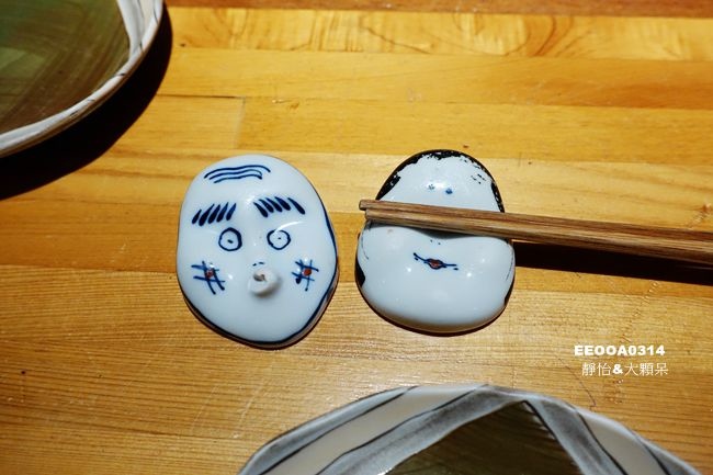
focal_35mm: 31
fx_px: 614
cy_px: 238
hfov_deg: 60.3
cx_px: 356
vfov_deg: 42.3
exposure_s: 1/50
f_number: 3.5
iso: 800
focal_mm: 11.33
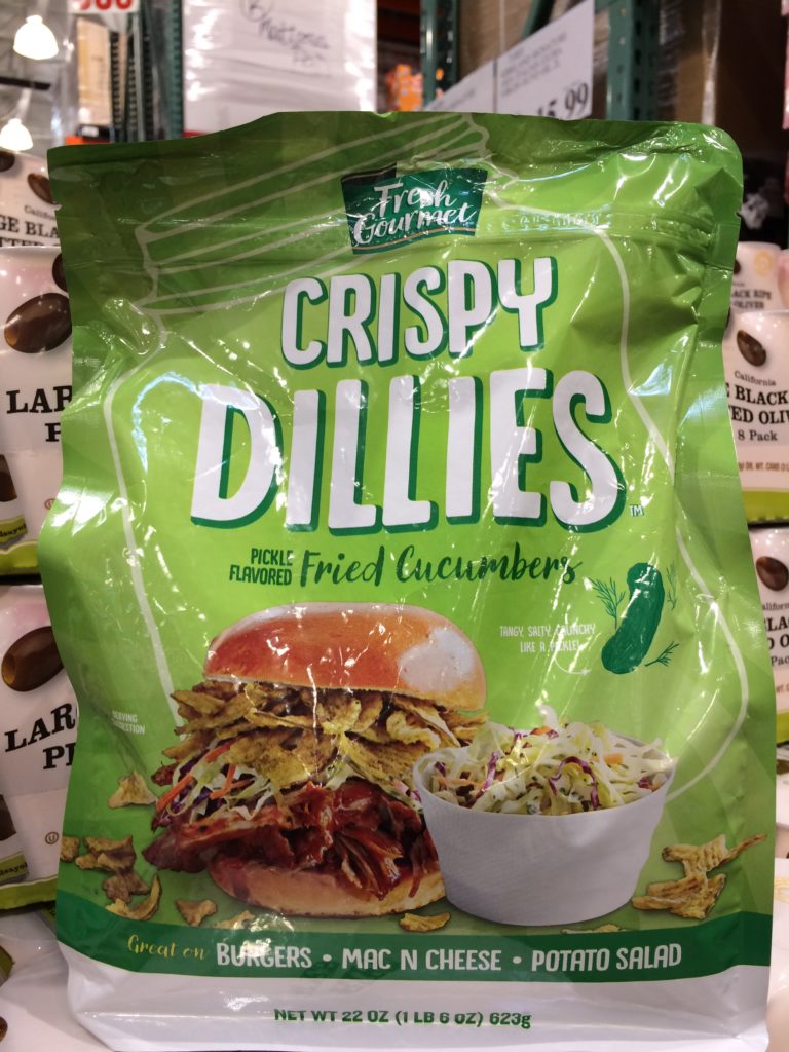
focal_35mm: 29
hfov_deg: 48.2
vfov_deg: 61.7
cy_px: 526
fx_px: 881
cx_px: 394
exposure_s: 1/30
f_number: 2.2
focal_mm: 4.15
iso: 50
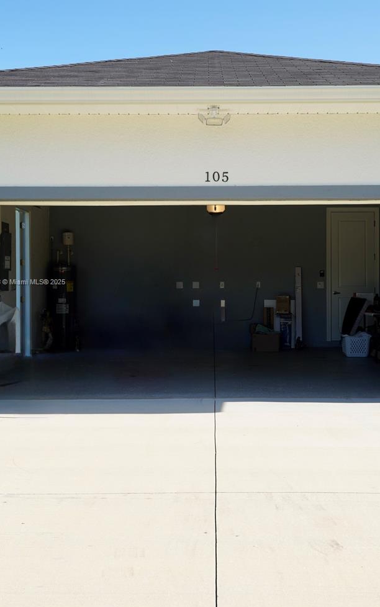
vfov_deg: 44.3
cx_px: 214
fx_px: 745
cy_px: 282
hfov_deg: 28.6
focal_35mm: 45
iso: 100
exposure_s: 1/320
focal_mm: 24
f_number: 5.6
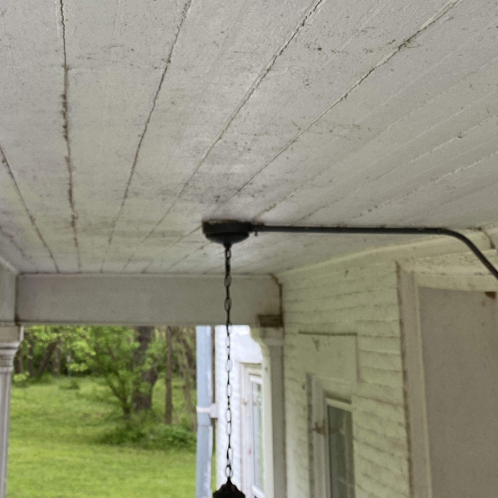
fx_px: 1058
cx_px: 113
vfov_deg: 24.3
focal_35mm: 65
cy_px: -85
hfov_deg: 26.1
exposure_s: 1/122
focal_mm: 4.25
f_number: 1.8
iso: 50
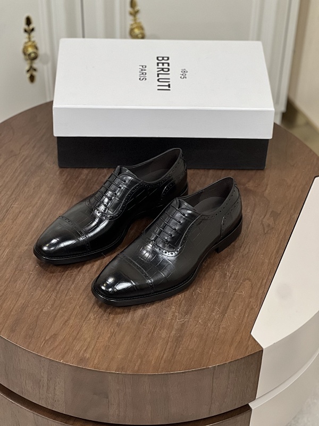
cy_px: 213
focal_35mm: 77
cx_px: 160
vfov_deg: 25.3
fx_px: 946
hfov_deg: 19.1
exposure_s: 1/100
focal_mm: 9
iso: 250
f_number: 2.8
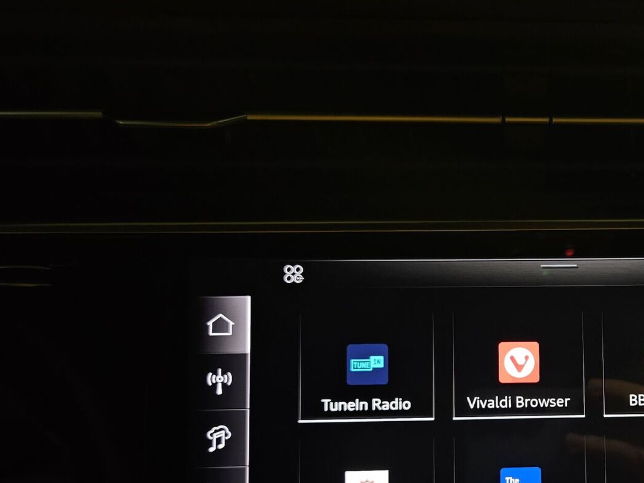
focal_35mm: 42
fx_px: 782
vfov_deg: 33.8
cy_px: 347
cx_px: 550
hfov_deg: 42.0
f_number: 1.8
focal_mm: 5.4
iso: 320
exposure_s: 1/51
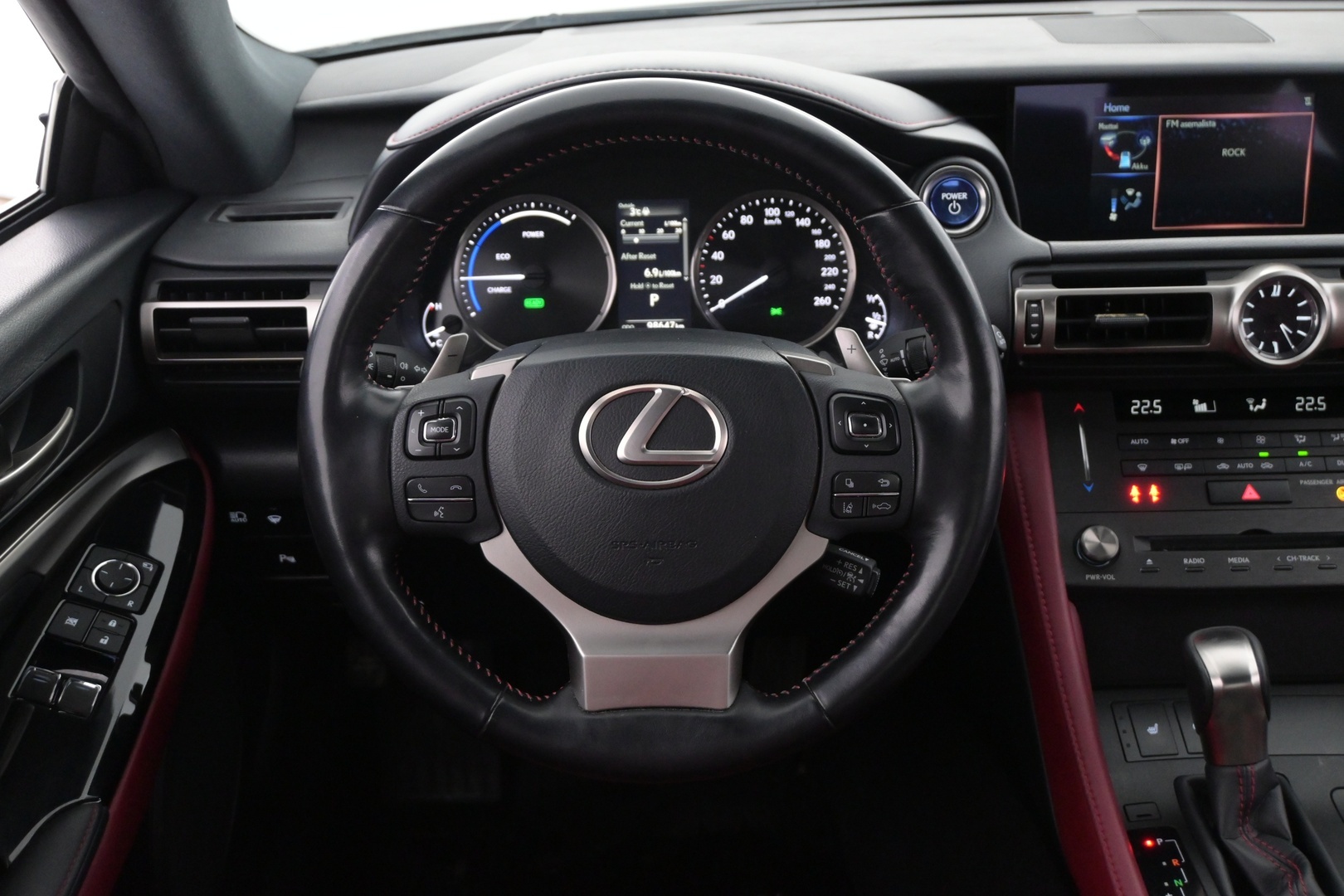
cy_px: 448
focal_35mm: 41
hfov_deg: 47.2
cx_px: 672
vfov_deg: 32.4
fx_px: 1540
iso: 3200
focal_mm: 27.5
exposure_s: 1/40
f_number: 4.5
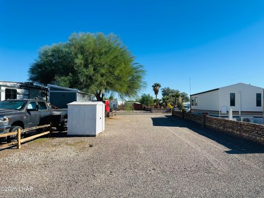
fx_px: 183
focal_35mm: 24
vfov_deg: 56.8
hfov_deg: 71.6
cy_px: 99
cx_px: 132
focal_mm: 6.86
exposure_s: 1/4545
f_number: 1.78
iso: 80
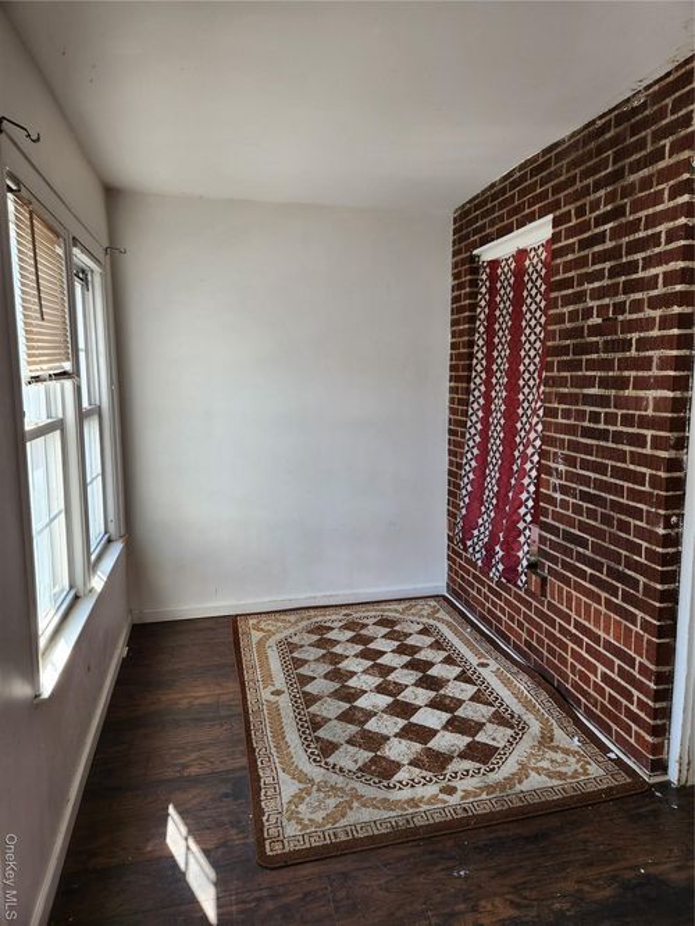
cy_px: 463
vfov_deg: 73.9
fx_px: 616
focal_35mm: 23
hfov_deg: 58.9
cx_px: 348
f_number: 1.8
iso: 80
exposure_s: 1/180
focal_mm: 5.4
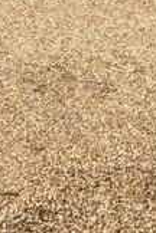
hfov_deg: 11.1
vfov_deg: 16.0
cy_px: -252
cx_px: -264
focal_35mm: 95
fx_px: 617
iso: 160
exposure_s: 1/80
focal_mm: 10.1
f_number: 13
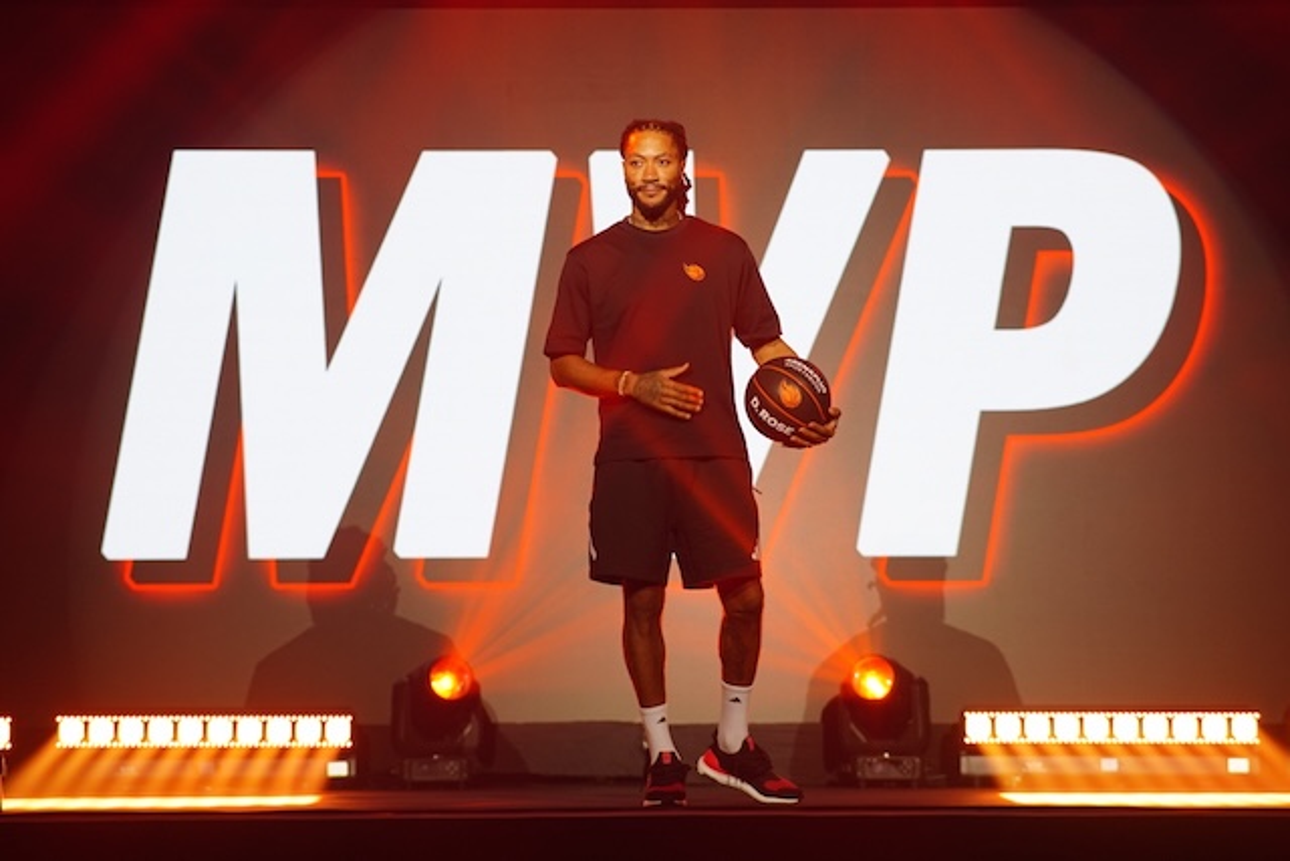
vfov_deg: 10.8
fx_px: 4552
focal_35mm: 127
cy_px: 430
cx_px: 645
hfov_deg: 16.1
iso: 160
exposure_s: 1/200
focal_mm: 85
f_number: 2
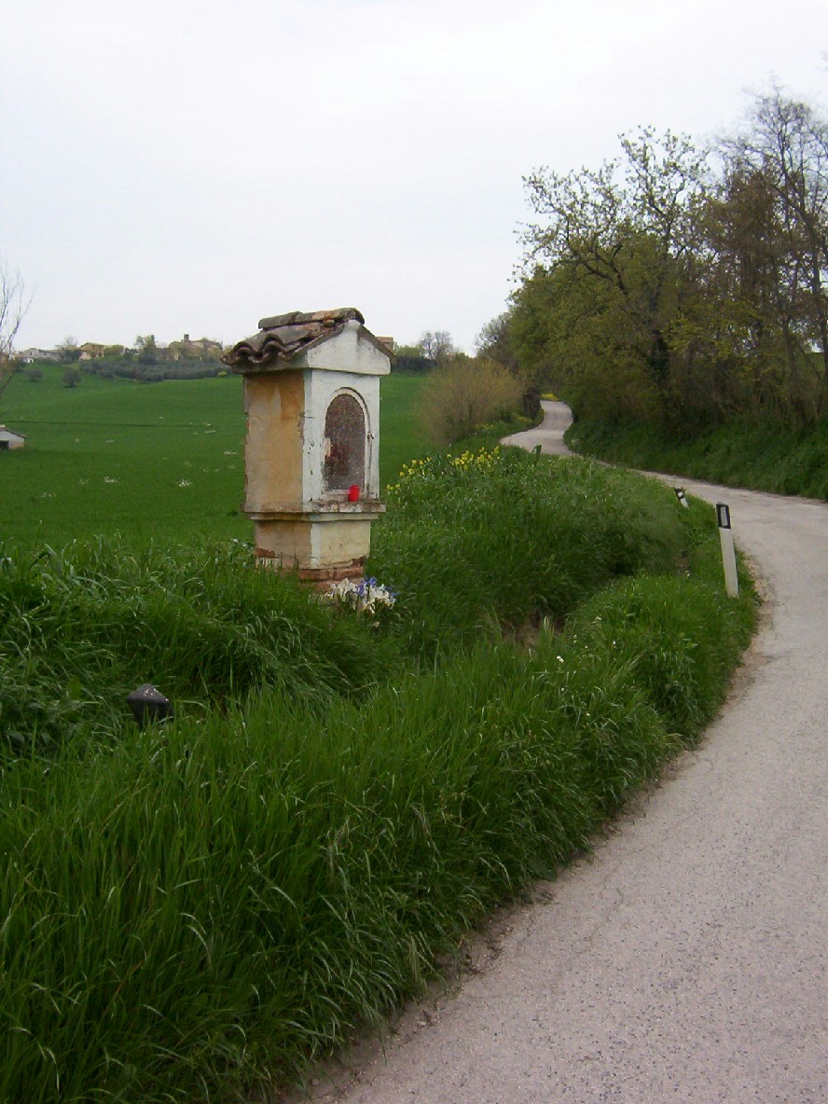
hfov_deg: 39.7
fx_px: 1148
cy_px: 552
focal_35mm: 36
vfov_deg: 51.4
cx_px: 414
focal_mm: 5.54
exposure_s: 1/472
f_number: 5.24
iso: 100
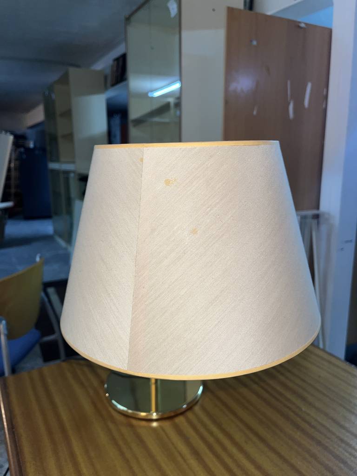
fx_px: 358
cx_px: 178
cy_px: 238
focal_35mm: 26
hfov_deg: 53.1
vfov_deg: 67.3
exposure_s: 1/13
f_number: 1.6
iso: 32
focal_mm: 5.1
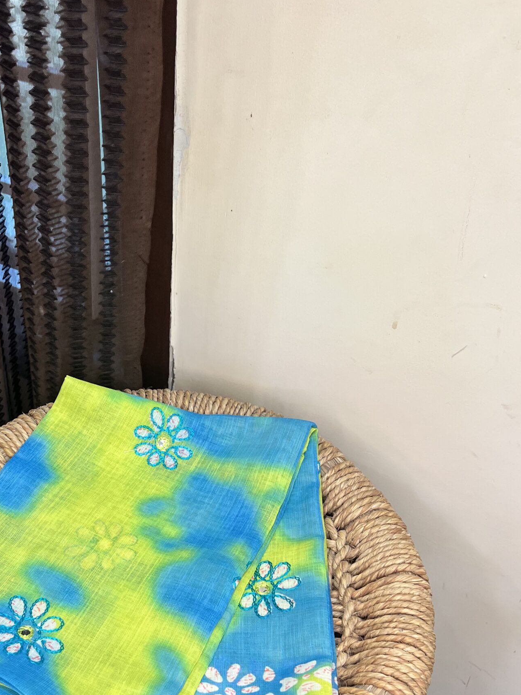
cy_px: 419
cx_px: 152
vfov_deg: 47.6
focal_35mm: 39
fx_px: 783
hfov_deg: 36.2
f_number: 1.5
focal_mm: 5.7
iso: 125
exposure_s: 1/100
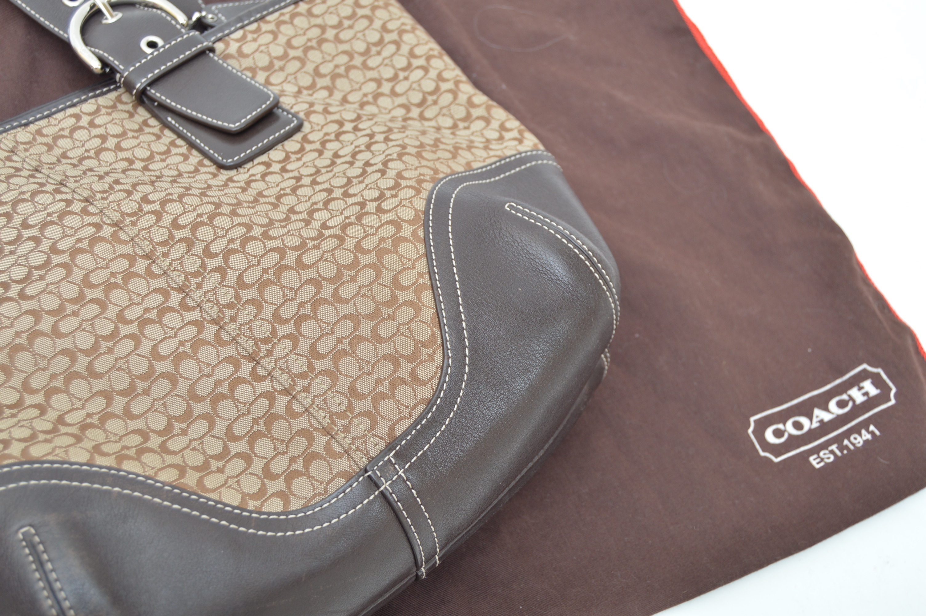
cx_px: 463
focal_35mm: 46
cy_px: 308
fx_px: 1195
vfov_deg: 28.9
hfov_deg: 42.4
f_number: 4.2
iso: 200
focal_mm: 31
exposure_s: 1/160
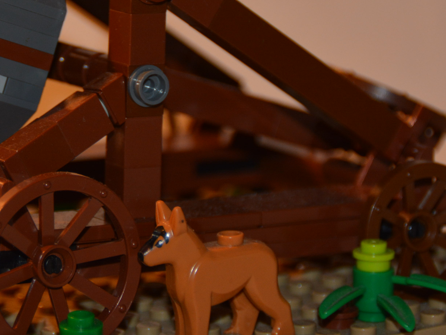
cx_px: 114
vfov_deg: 5.9
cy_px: 70
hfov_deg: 7.9
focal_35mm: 252
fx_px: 3246
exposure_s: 1/60
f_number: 5.6
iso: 500
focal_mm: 95
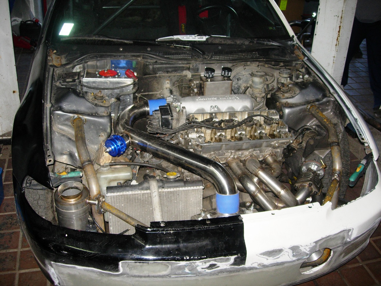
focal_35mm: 38
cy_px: 143
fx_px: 418
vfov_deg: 37.7
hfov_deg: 49.0
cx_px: 190
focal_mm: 7.8
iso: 79
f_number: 2.8
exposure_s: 1/64
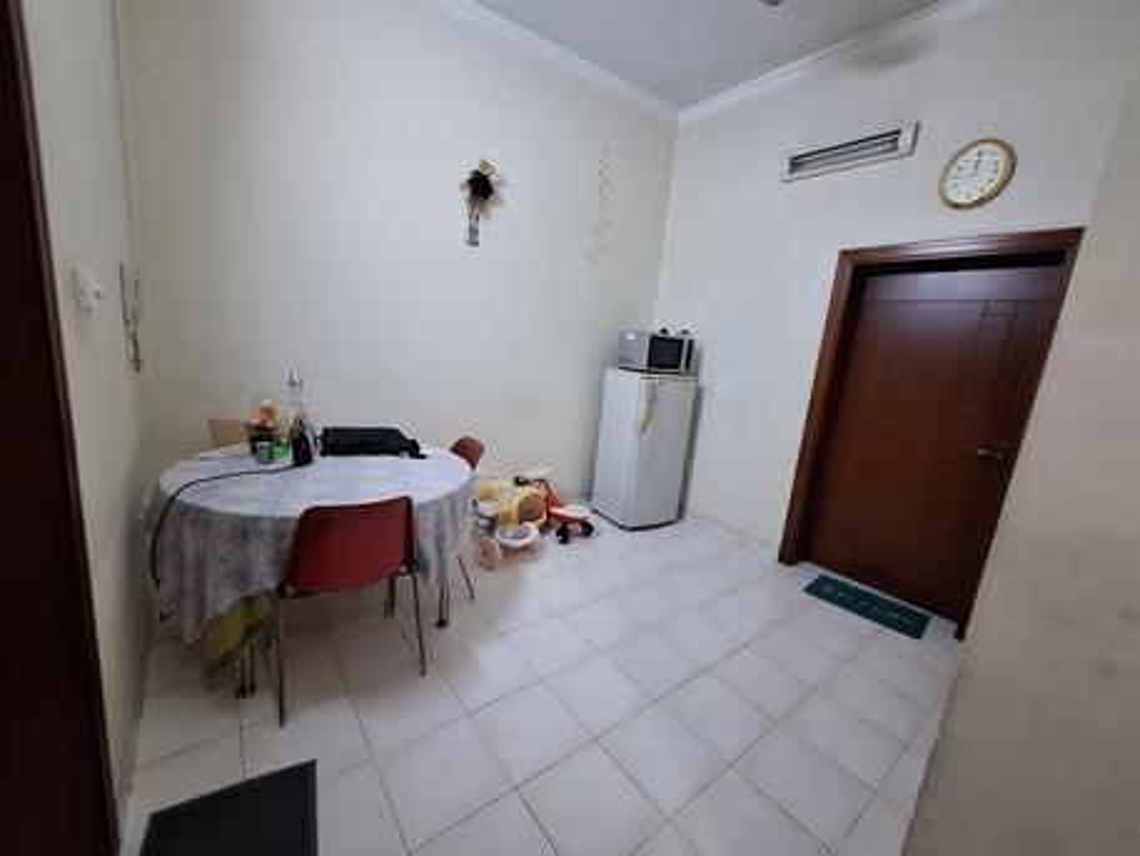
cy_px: 428
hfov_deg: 106.2
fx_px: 428
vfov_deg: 89.9
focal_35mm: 13
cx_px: 570
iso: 500
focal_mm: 1.74
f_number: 2.2
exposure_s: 1/20
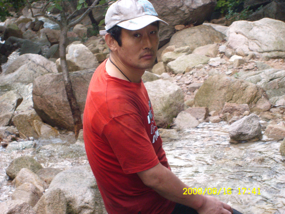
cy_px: 107
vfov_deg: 14.1
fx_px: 864
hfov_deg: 18.7
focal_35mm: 105
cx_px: 142
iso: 300
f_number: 4.9
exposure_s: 1/60
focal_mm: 17.4
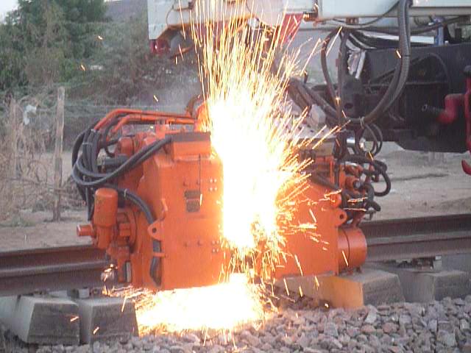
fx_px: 1333
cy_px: 176
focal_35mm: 98
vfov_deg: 15.1
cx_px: 236
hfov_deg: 20.0
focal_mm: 17.3
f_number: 5.6
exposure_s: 1/30
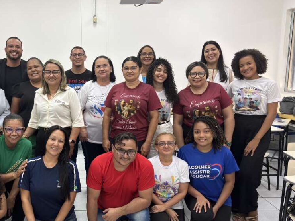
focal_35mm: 36
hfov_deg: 50.3
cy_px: 131
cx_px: 94
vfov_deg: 39.5
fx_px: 307
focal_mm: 5.96
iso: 80
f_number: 1.6
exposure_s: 1/60
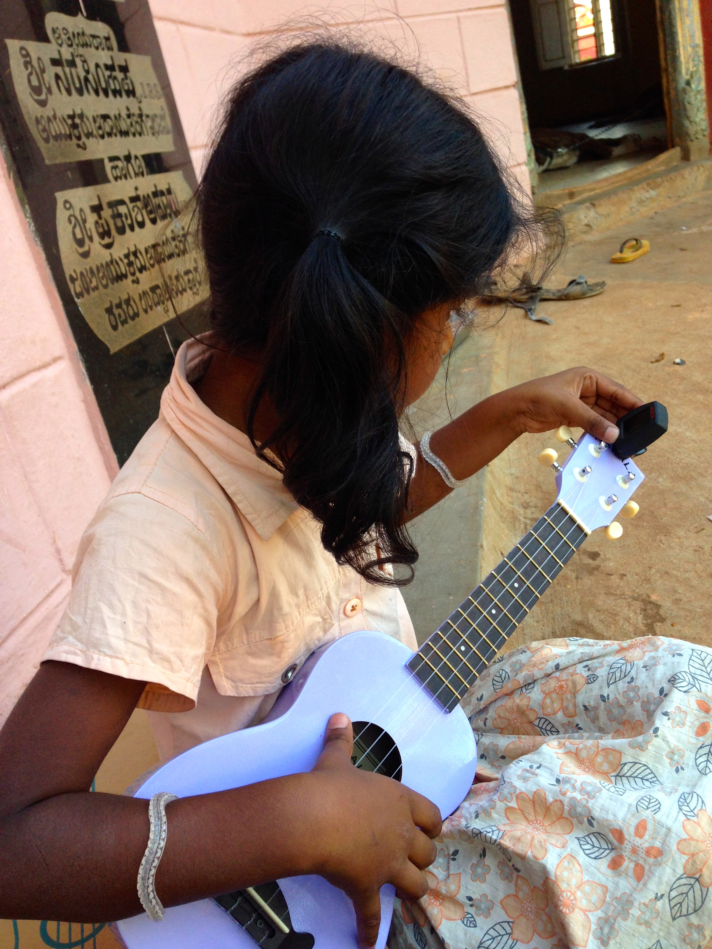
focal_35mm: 33
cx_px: 356
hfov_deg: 42.9
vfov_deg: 55.4
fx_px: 905
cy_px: 474
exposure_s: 1/120
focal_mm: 4.12
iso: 80
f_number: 2.4
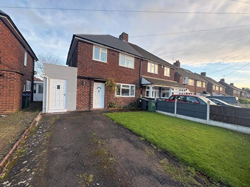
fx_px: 101
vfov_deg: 85.7
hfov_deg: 102.1
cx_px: 125
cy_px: 94
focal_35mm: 14
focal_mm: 2.22
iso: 64
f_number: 2.2
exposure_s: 1/99
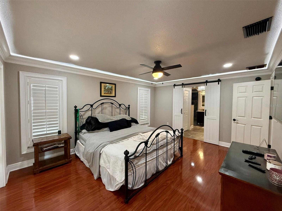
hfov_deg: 102.1
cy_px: 106
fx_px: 114
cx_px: 141
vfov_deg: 85.7
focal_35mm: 14
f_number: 2.2
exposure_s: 1/120
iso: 320
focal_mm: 2.22
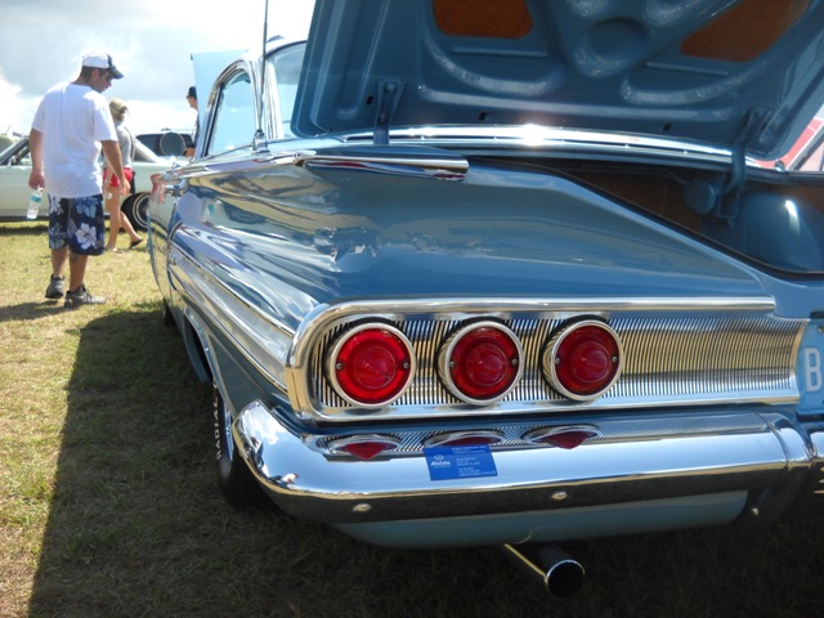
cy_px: 309
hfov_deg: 45.8
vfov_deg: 35.1
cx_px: 412
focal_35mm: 41
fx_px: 976
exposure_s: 1/369
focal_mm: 6.72
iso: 64
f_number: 3.1
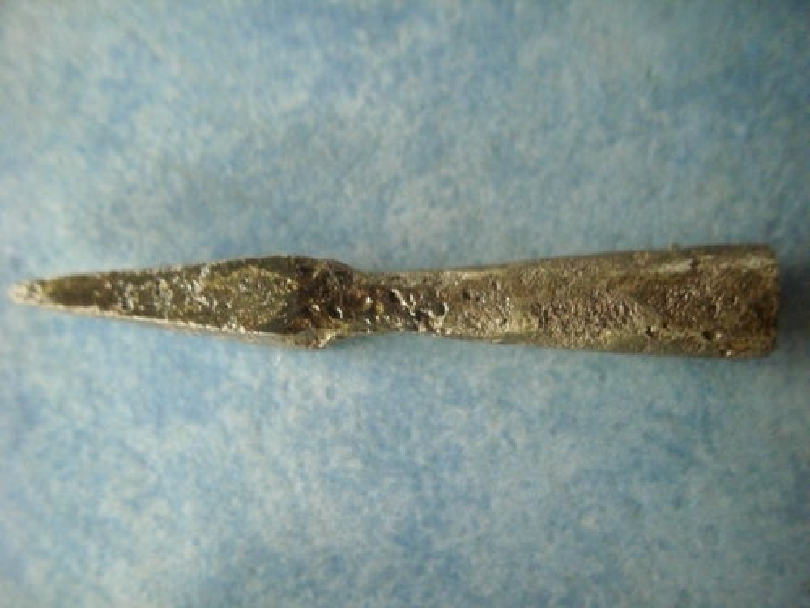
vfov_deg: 45.4
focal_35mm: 31
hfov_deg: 58.4
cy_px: 304
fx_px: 725
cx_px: 405
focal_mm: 6.2
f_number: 2.8
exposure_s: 1/60
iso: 400
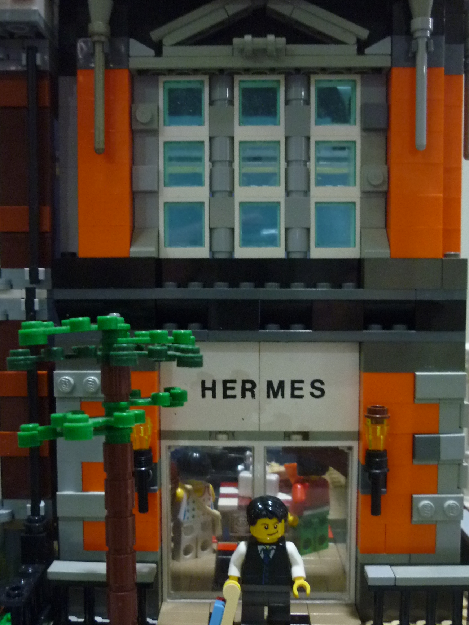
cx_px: 250
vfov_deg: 47.8
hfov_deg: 36.8
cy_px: 341
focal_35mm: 39
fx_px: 704
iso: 400
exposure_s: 1/8
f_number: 2.8
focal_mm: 5.5
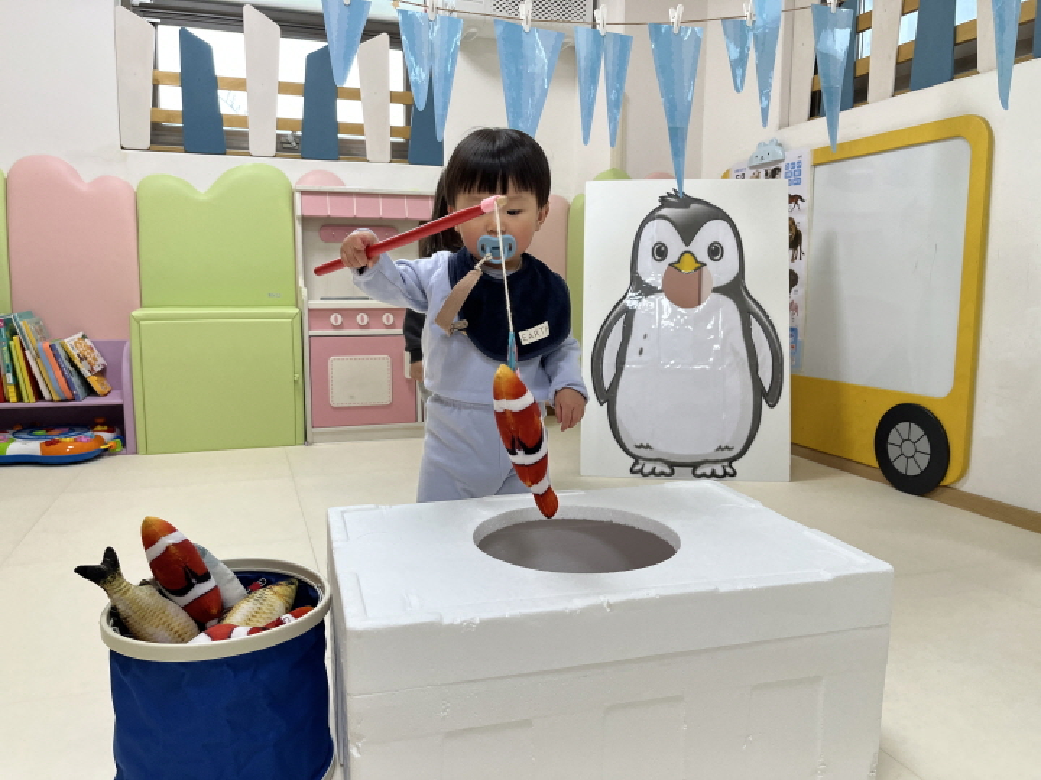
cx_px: 520
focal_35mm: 26
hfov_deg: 67.3
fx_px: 782
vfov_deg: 53.1
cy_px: 390
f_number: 1.6
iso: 64
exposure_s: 1/120
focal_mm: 5.1
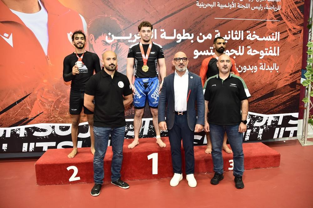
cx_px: 156
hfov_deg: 65.5
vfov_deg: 46.3
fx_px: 243
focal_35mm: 28
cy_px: 104
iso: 1600
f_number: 3.5
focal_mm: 28
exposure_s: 1/125
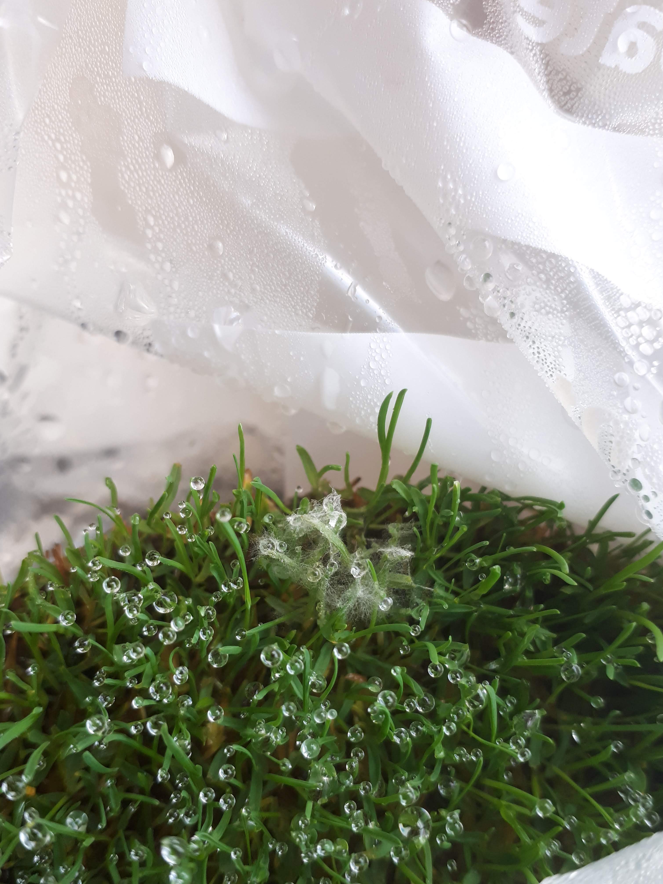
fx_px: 792
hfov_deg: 45.4
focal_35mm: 31
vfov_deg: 58.2
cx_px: 341
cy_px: 499
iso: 100
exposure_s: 1/33
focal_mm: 3.6
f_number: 1.9
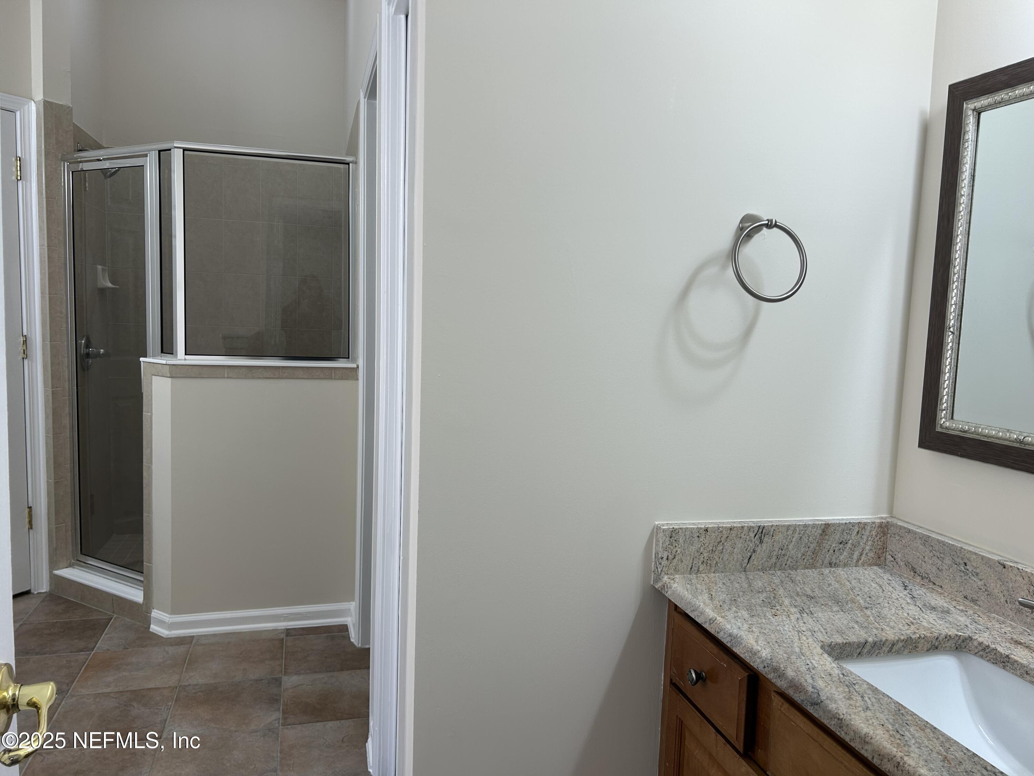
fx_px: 777
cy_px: 388
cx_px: 517
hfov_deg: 67.3
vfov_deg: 53.1
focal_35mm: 26
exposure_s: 1/120
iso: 40
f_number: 1.5
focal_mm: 5.7
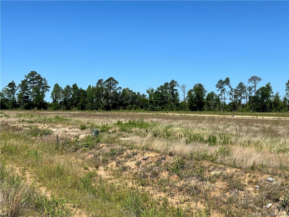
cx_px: 144
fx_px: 401
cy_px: 108
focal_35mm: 48
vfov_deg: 30.3
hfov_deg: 39.7
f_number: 1.78
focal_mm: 6.86
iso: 64
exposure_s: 1/4566
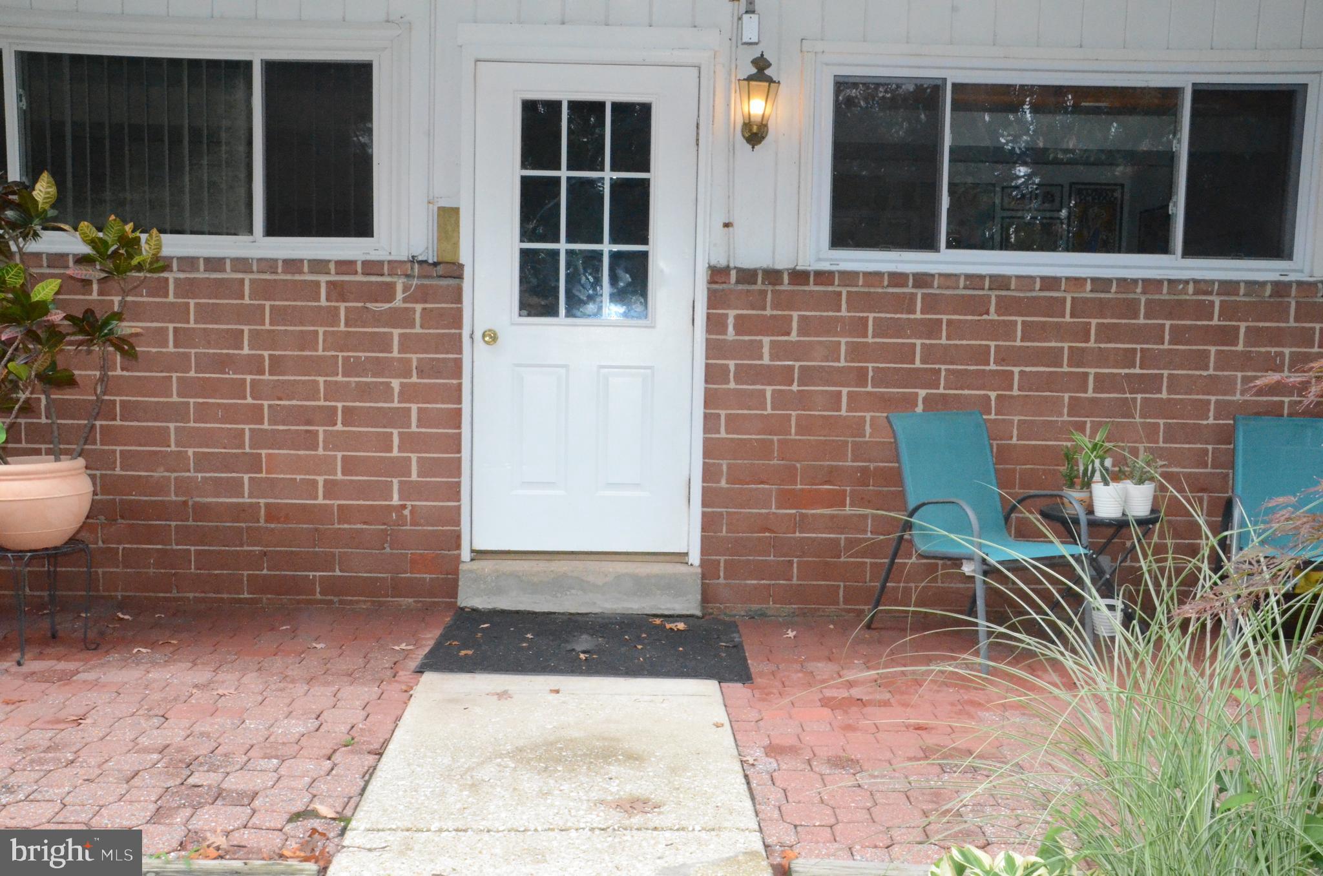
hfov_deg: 53.2
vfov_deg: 36.7
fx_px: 1320
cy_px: 438
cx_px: 662
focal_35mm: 36
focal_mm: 24
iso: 6400
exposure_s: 1/250
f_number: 18
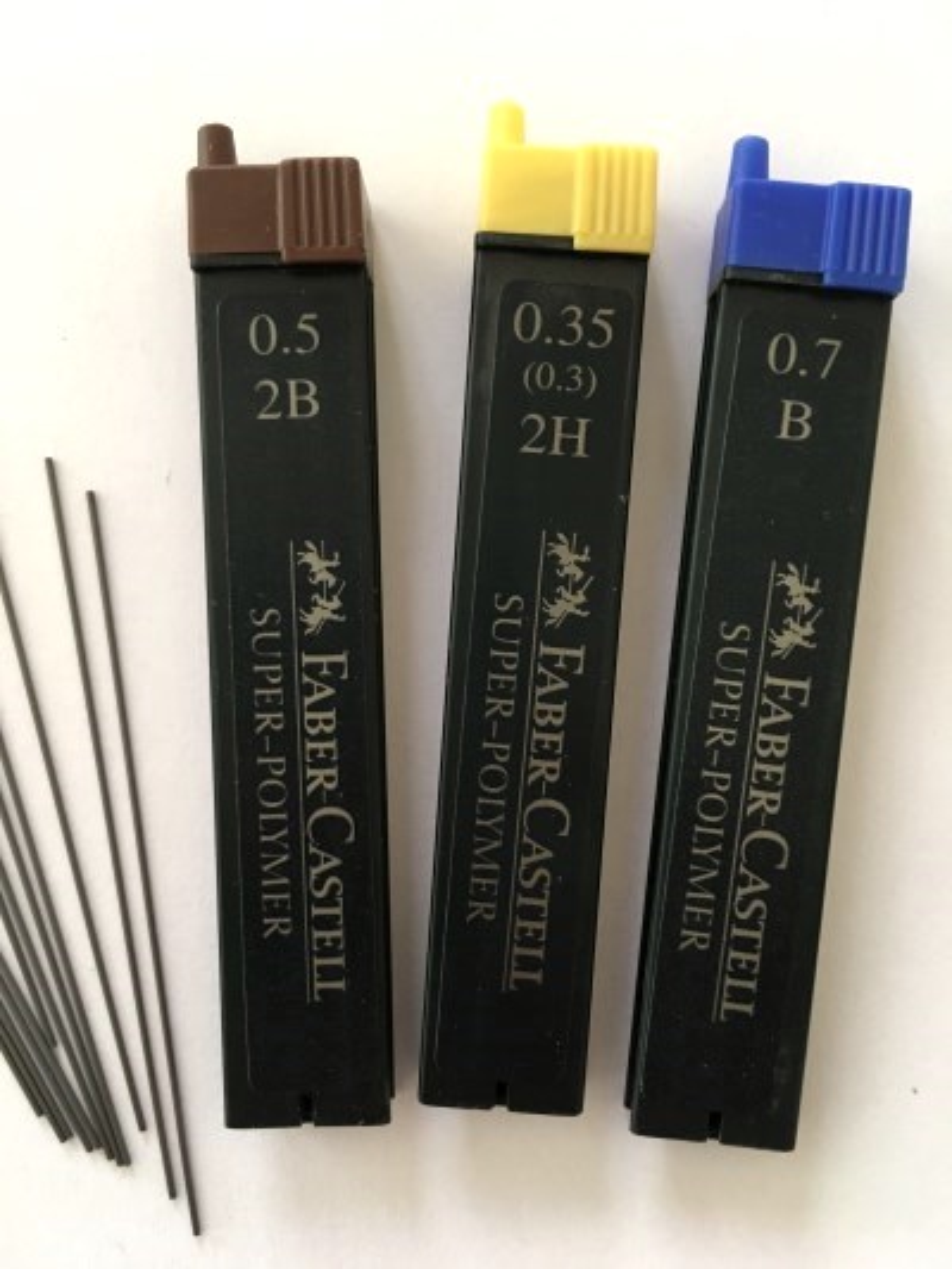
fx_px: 1063
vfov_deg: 61.6
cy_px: 634
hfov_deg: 48.2
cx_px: 476
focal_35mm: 29
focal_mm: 4.15
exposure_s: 1/20
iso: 200
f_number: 2.2
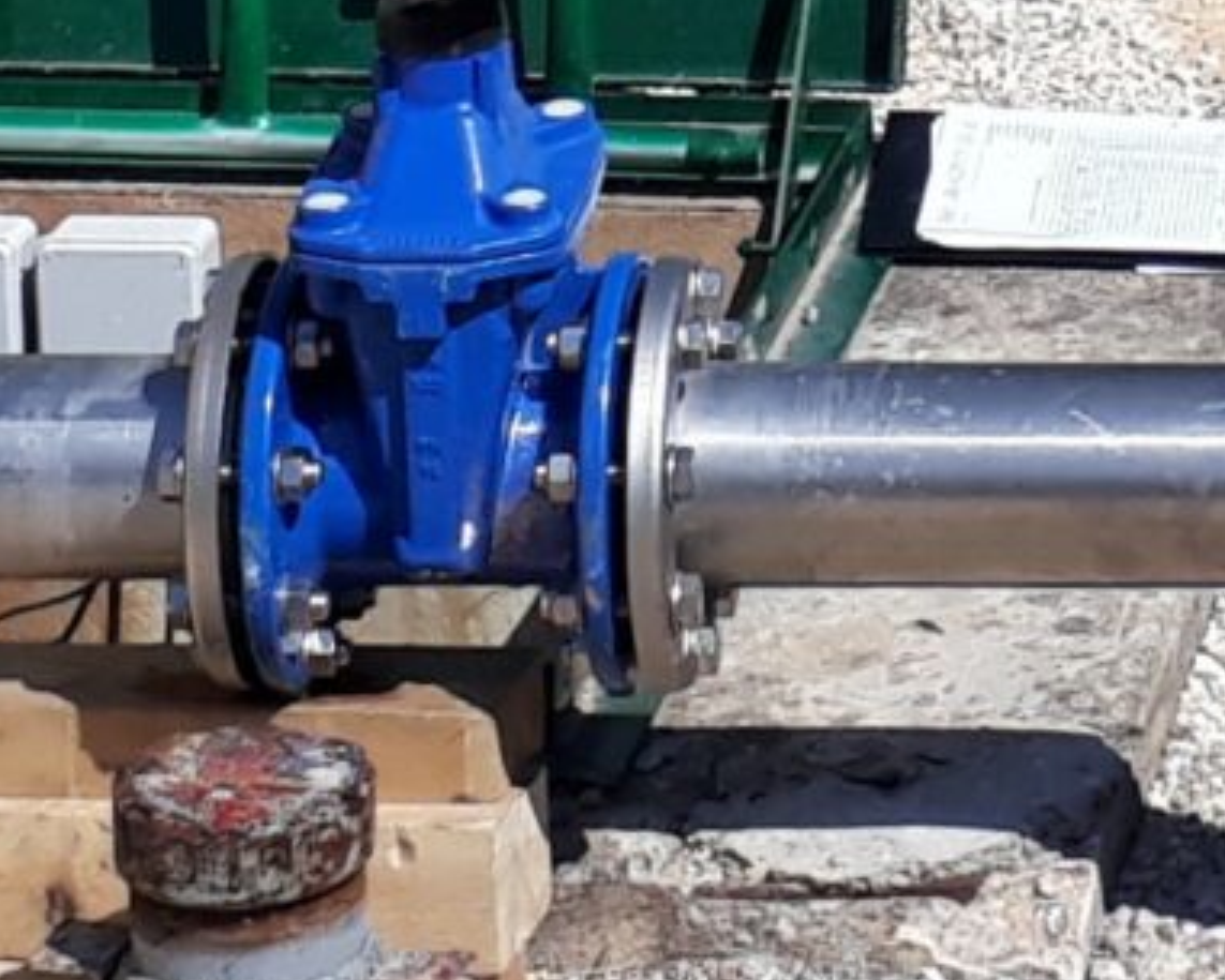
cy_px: -1052
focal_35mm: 177
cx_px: 1048
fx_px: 6419
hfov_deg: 10.9
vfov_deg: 8.3
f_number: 1.9
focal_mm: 3.6
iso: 40
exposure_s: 1/1972
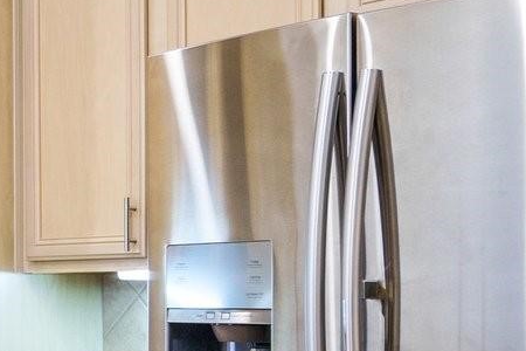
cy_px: 306
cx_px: -409
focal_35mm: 91
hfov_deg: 18.0
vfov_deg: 14.9
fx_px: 1330
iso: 400
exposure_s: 1/13
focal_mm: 20
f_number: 4
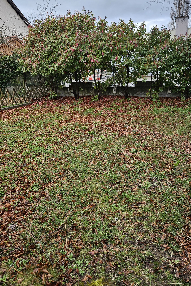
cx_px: 89
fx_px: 231
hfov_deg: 44.9
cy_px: 116
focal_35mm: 29
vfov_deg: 63.2
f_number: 1.8
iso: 25
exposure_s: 1/296
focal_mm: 5.4
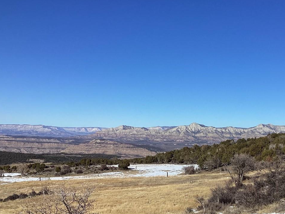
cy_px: 157
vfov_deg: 27.7
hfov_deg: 36.3
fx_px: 428
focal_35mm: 52
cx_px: 198
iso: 25
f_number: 2.4
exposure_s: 1/2632
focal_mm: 3.3
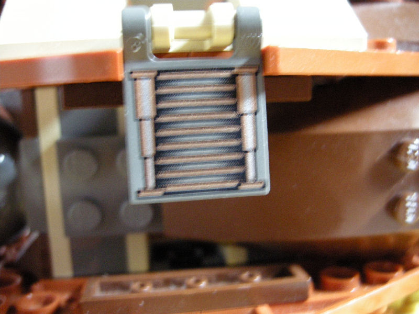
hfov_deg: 52.6
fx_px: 424
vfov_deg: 40.7
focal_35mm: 35
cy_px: 157
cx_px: 210
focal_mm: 7.5
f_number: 2.7
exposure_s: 1/8
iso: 522
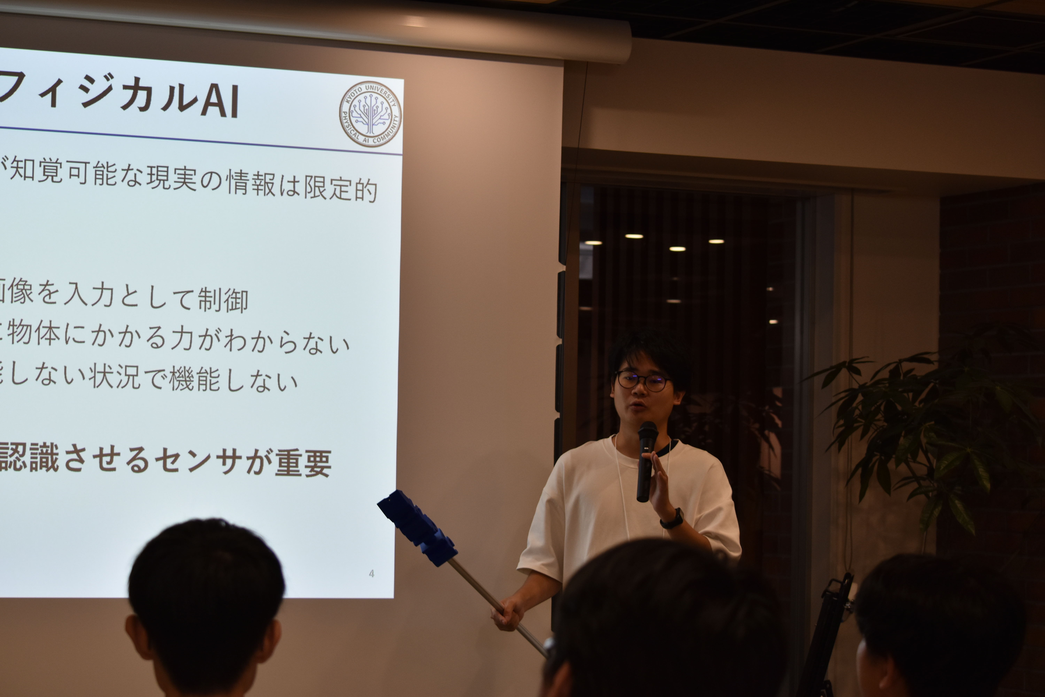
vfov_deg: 16.6
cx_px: 522
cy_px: 348
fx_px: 2395
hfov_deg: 24.6
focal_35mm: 82
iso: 400
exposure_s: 1/125
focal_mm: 55
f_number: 5.6
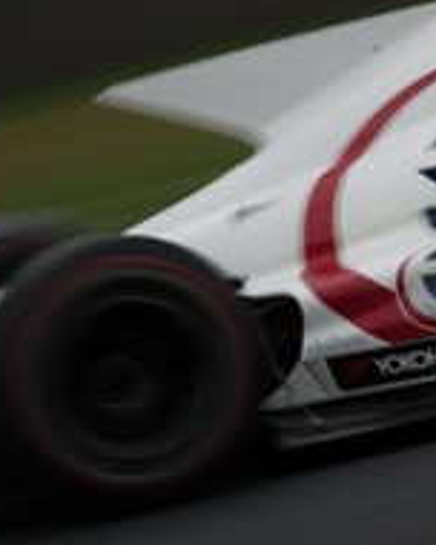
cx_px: 901
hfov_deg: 2.2
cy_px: -29
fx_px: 11501
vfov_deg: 2.7
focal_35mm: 713
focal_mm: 200
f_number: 22
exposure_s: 1/13
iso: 50
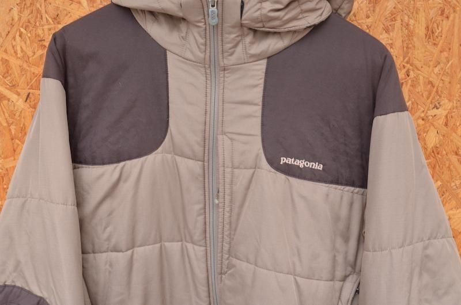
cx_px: 230
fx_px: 498
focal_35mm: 39
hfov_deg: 49.6
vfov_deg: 34.1
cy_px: 152
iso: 800
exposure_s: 1/100
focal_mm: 26
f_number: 8
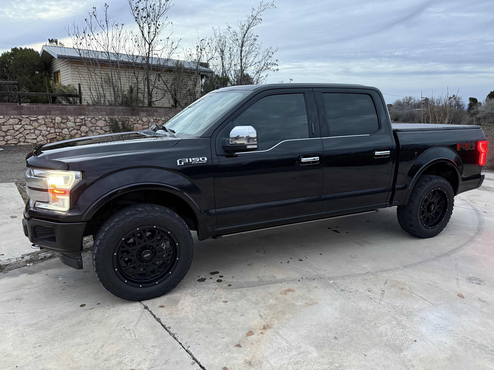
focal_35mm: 24
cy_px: 185
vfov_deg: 56.8
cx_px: 247
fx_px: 343
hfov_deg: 71.6
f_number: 1.78
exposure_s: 1/55
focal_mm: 6.76
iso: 500
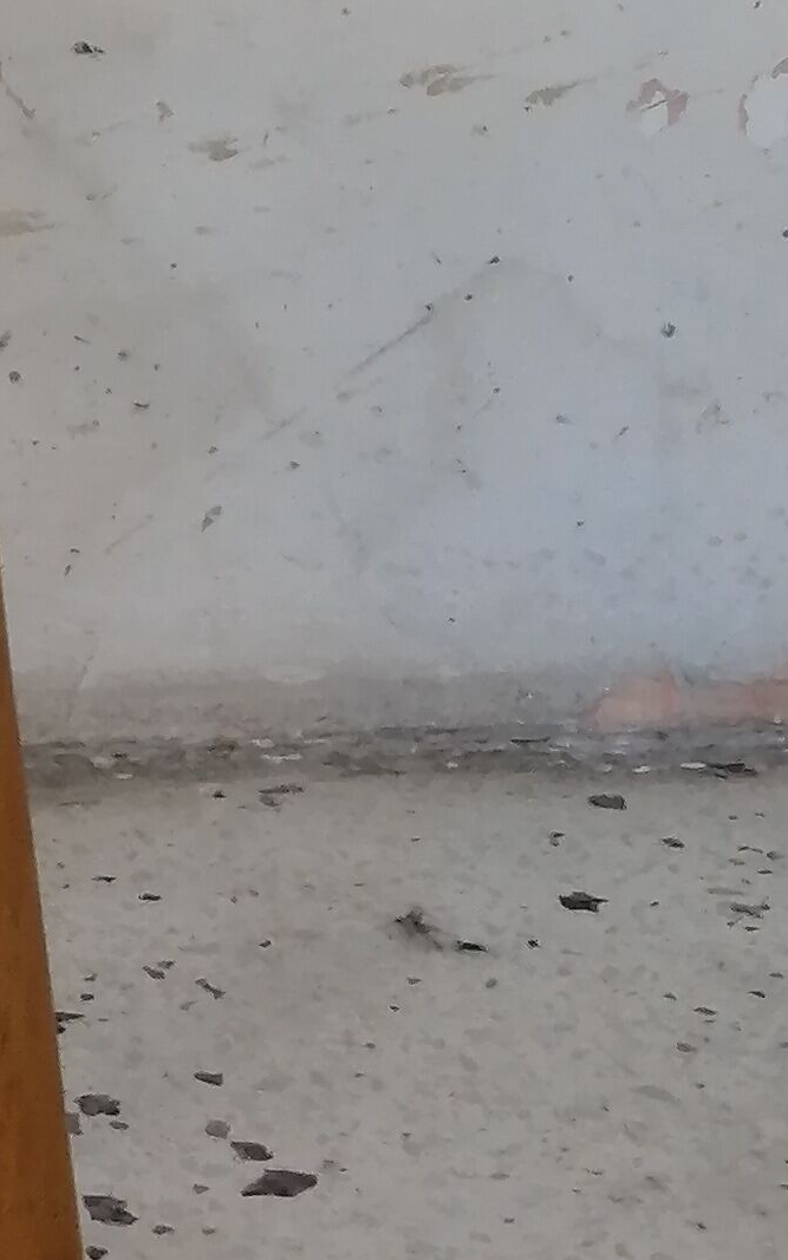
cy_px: -249
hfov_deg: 8.2
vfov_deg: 13.5
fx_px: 5188
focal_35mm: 151
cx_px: -927
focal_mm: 3.62
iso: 64
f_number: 1.8
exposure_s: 1/50
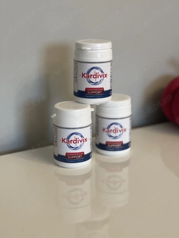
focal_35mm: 64
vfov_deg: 30.3
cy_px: 119
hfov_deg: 22.9
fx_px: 441
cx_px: 90
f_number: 2.2
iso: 160
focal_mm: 7.5
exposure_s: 1/33
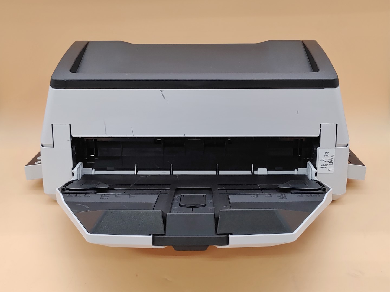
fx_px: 439
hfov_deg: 47.9
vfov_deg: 36.8
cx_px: 195
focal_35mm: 39
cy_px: 146
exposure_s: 1/62
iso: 50
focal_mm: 4.36
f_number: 1.8
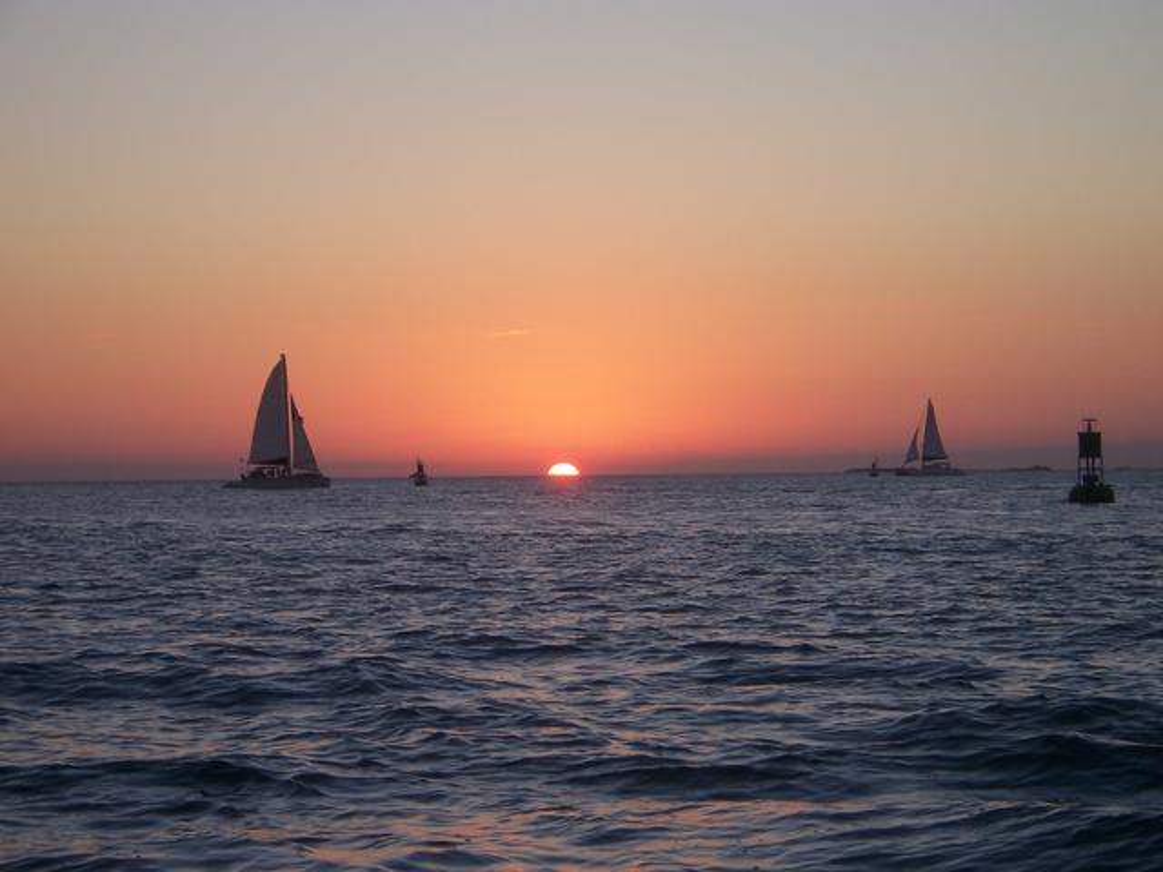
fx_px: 3360
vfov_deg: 14.8
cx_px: 582
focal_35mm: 100
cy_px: 436
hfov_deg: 19.6
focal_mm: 16.6
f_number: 4.9
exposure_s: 1/180
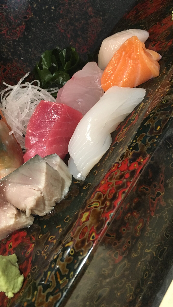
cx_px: 61
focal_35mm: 32
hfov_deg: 36.4
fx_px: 261
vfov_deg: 61.0
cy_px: 153
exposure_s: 1/17
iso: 200
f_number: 2.2
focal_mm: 4.15
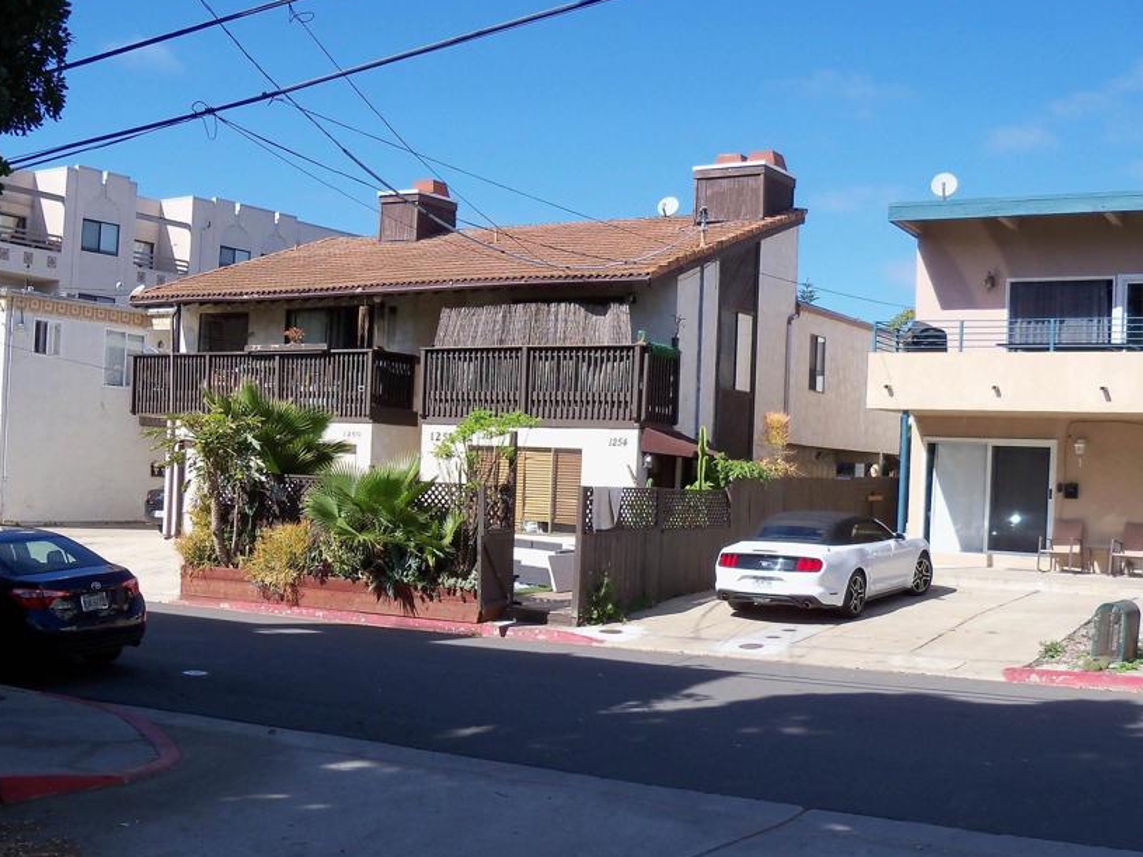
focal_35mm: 44
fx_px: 1453
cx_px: 473
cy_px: 457
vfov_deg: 32.9
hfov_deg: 42.8
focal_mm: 6.2
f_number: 3.5
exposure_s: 1/500
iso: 80
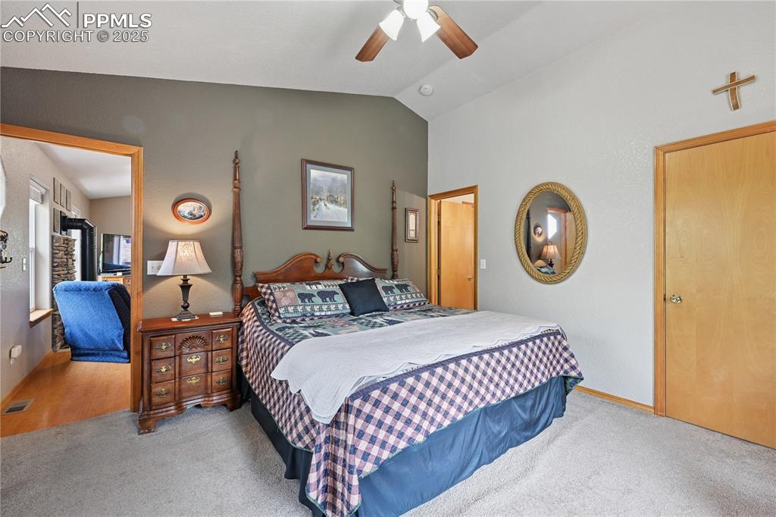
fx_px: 323
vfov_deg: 77.3
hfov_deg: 100.4
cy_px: 258
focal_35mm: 15
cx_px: 388
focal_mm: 15
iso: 800
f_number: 11
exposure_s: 1/3.33
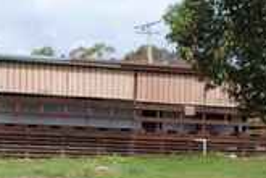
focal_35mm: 77
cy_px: 119
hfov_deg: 23.6
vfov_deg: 17.7
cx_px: -68
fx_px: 569
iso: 100
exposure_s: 1/250
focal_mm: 18
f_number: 8
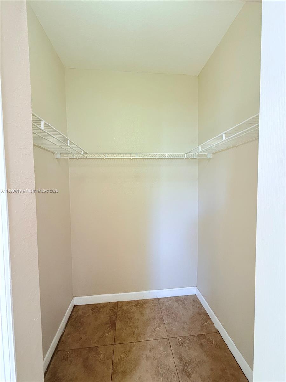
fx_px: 154
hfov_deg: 85.7
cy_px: 191
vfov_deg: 102.1
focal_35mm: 14
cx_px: 143
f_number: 2.2
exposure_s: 1/60
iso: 400
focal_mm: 2.22
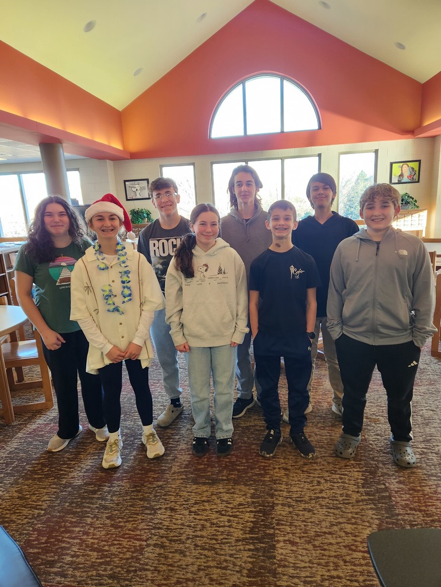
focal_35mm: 23
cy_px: 294
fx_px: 391
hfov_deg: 58.9
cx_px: 220
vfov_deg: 73.9
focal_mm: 5.4
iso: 320
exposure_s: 1/120
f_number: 1.8
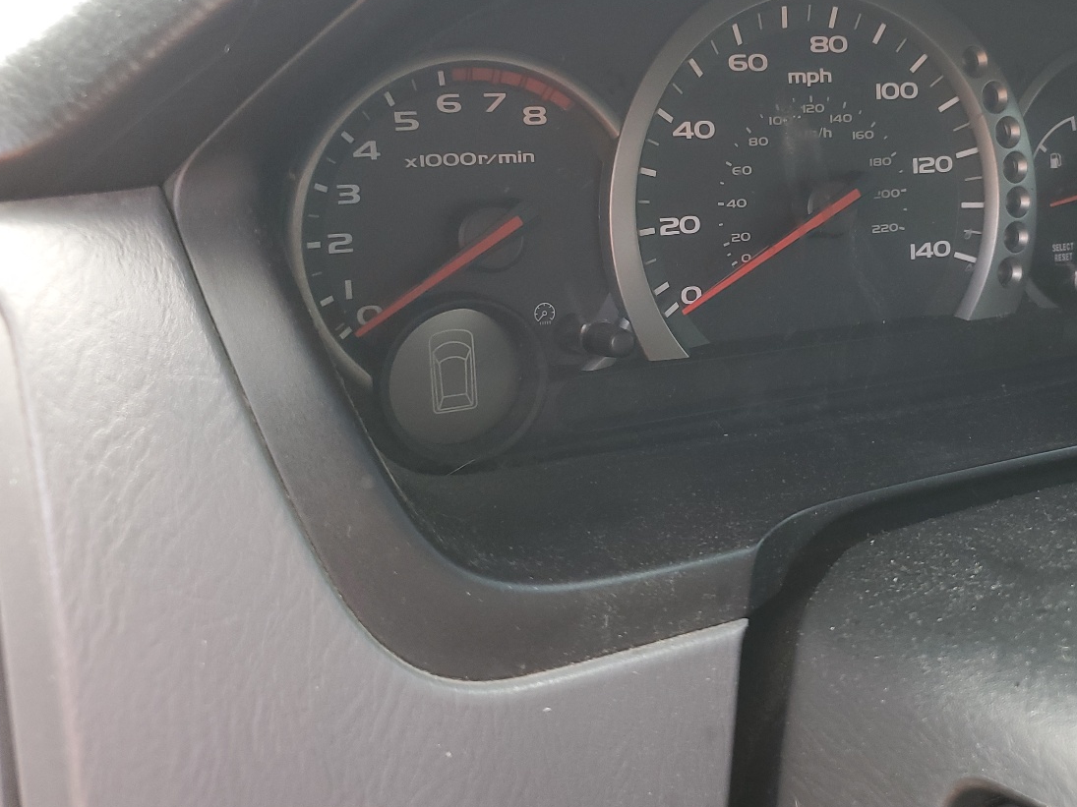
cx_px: 740
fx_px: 1182
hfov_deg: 48.0
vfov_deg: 37.2
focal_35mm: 38
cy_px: 247
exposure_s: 1/120
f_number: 1.5
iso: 60
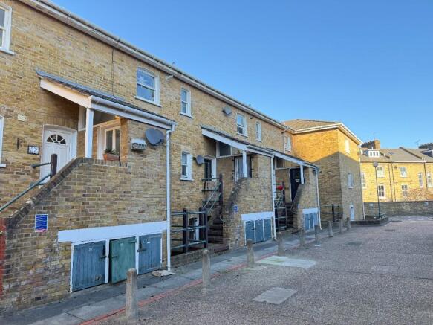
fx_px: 300
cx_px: 216
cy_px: 162
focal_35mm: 24
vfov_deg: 56.8
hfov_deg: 71.6
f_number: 1.78
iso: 100
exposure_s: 1/270
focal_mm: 6.76
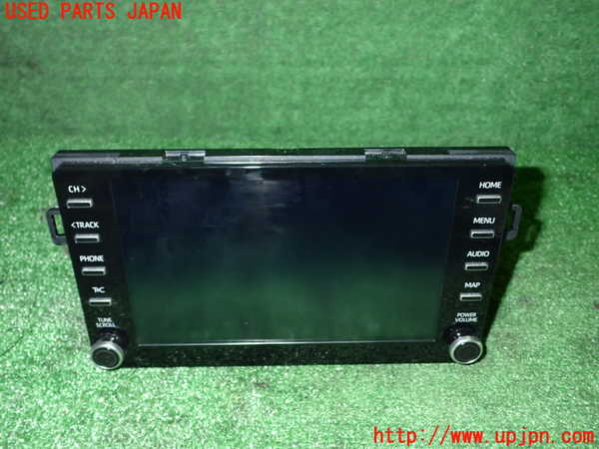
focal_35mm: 32
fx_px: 554
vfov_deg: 44.2
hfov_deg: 56.8
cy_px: 224
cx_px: 300
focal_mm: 5.79
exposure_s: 1/30
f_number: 7.1
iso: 800
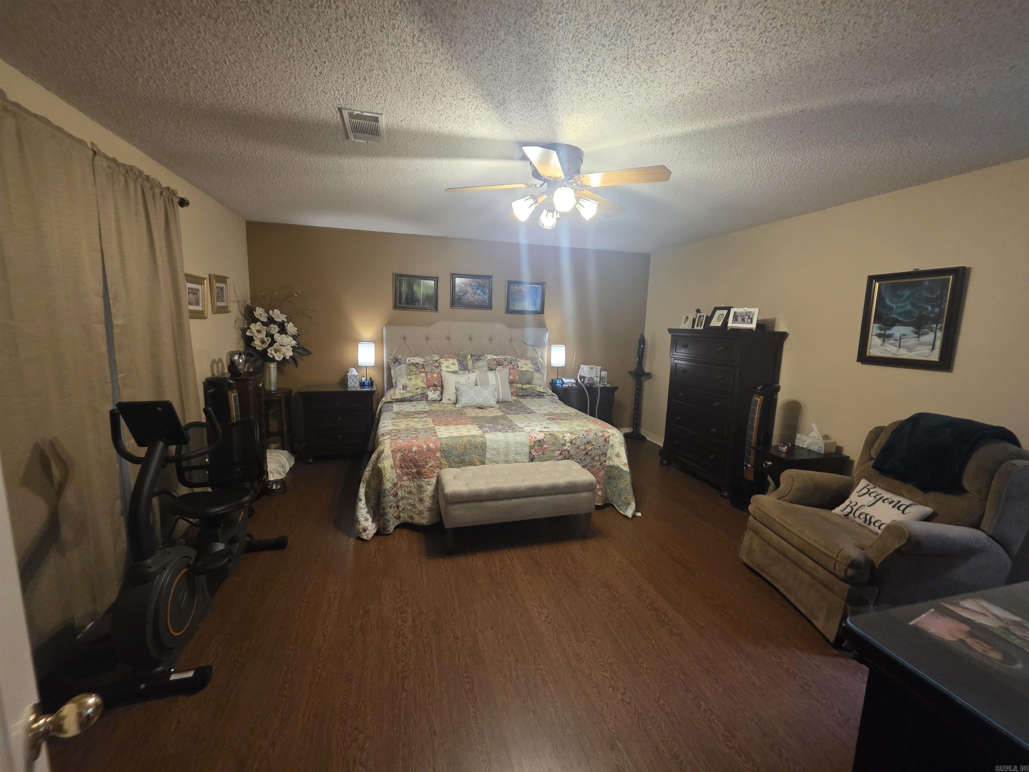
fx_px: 386
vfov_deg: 89.9
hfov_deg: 106.2
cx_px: 514
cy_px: 386
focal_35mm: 13
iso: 640
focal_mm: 2.2
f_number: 1.9
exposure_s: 1/60
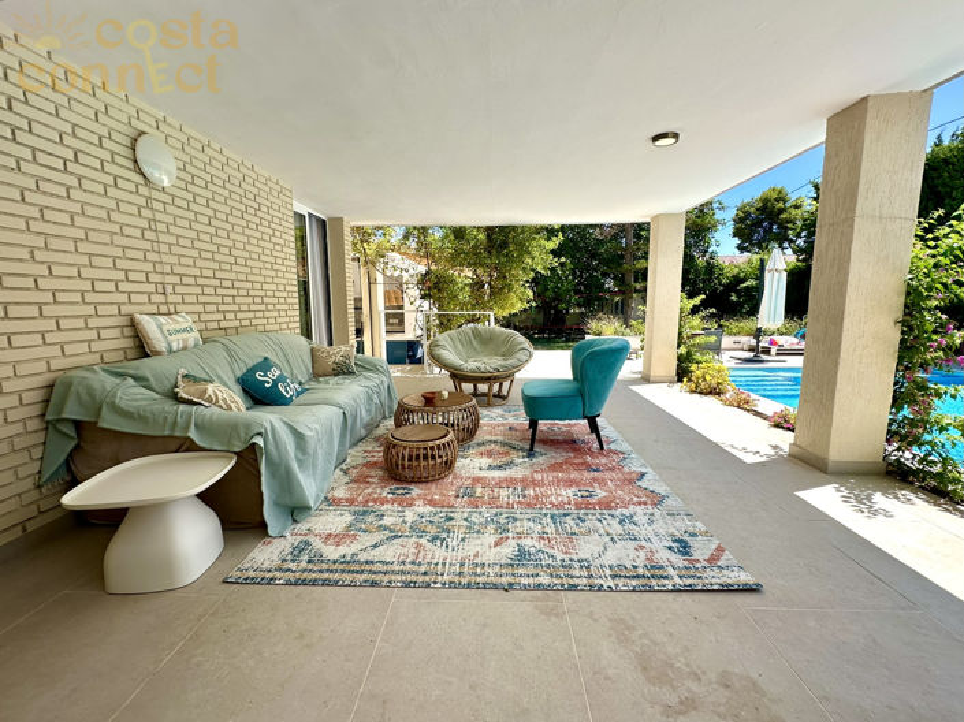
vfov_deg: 85.6
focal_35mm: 14
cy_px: 361
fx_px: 390
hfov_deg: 102.1
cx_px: 482
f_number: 2.2
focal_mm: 2.22
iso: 50
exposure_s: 1/785
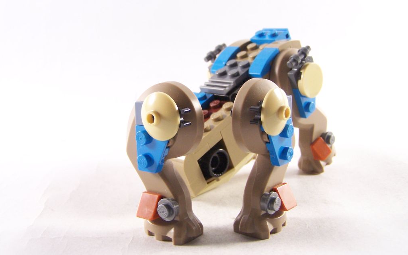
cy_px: 103
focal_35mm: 46
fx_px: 511
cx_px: 203
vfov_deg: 27.9
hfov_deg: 43.5
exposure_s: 1/30
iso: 200
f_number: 3.6
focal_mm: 7.1
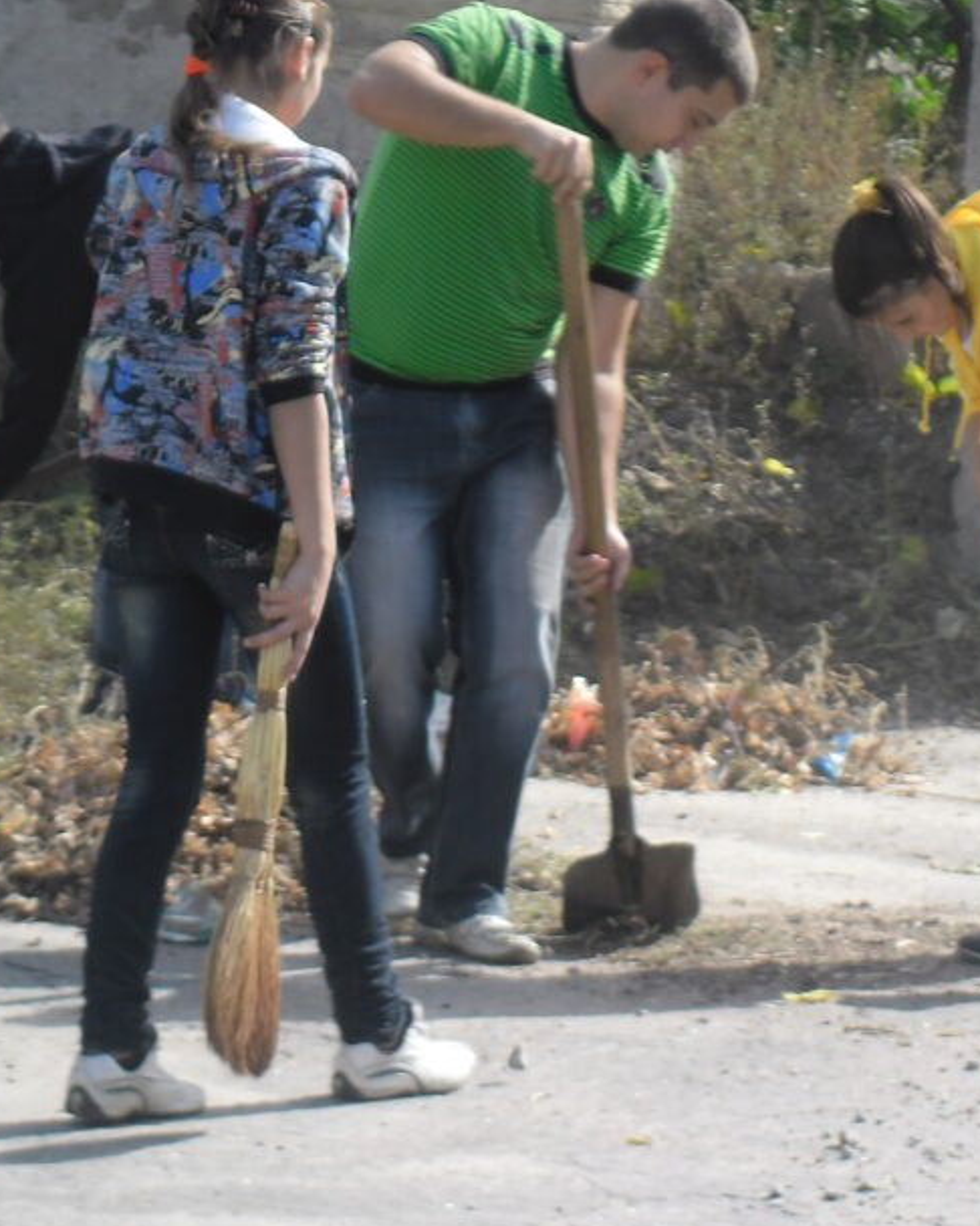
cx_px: 716
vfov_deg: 8.7
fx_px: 8053
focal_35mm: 222
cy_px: 609
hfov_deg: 7.0
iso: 80
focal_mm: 24.5
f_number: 5.9
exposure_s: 1/125
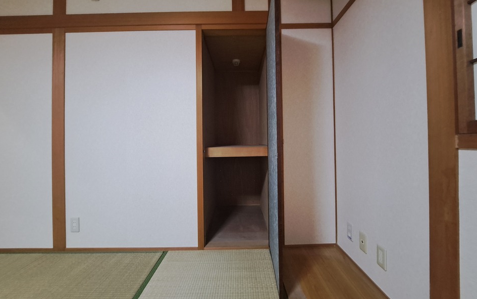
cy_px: 139
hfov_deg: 105.3
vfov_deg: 78.5
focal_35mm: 14
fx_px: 182
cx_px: 240
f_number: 2.2
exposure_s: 1/25
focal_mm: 1.74
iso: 250
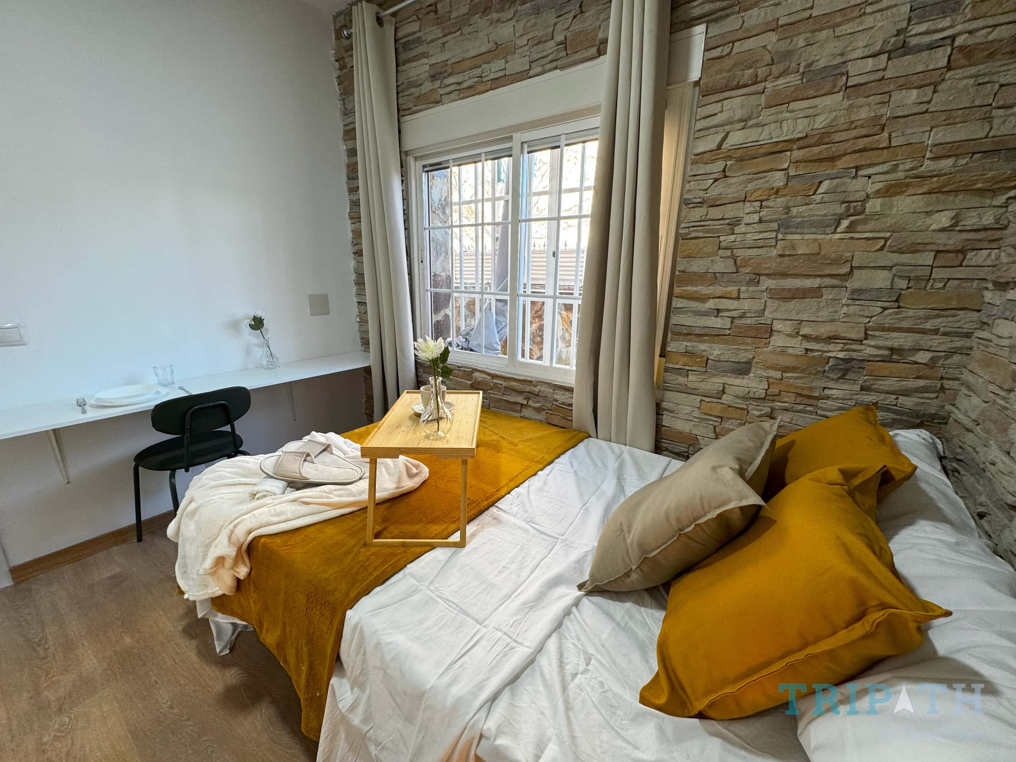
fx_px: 411
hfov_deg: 102.1
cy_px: 381
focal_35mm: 14
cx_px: 508
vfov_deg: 85.7
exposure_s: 1/100
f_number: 2.2
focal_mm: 2.22
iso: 125
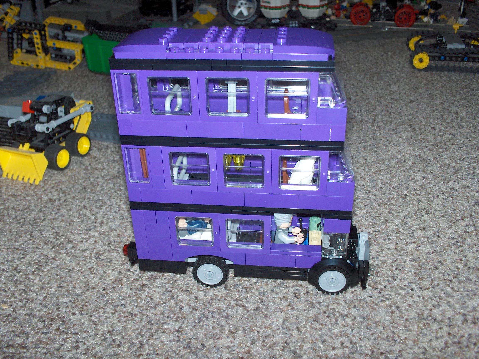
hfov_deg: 50.1
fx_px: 512
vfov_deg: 38.7
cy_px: 180
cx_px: 240
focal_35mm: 37
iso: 100
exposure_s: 1/60
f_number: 2.8
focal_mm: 6.11
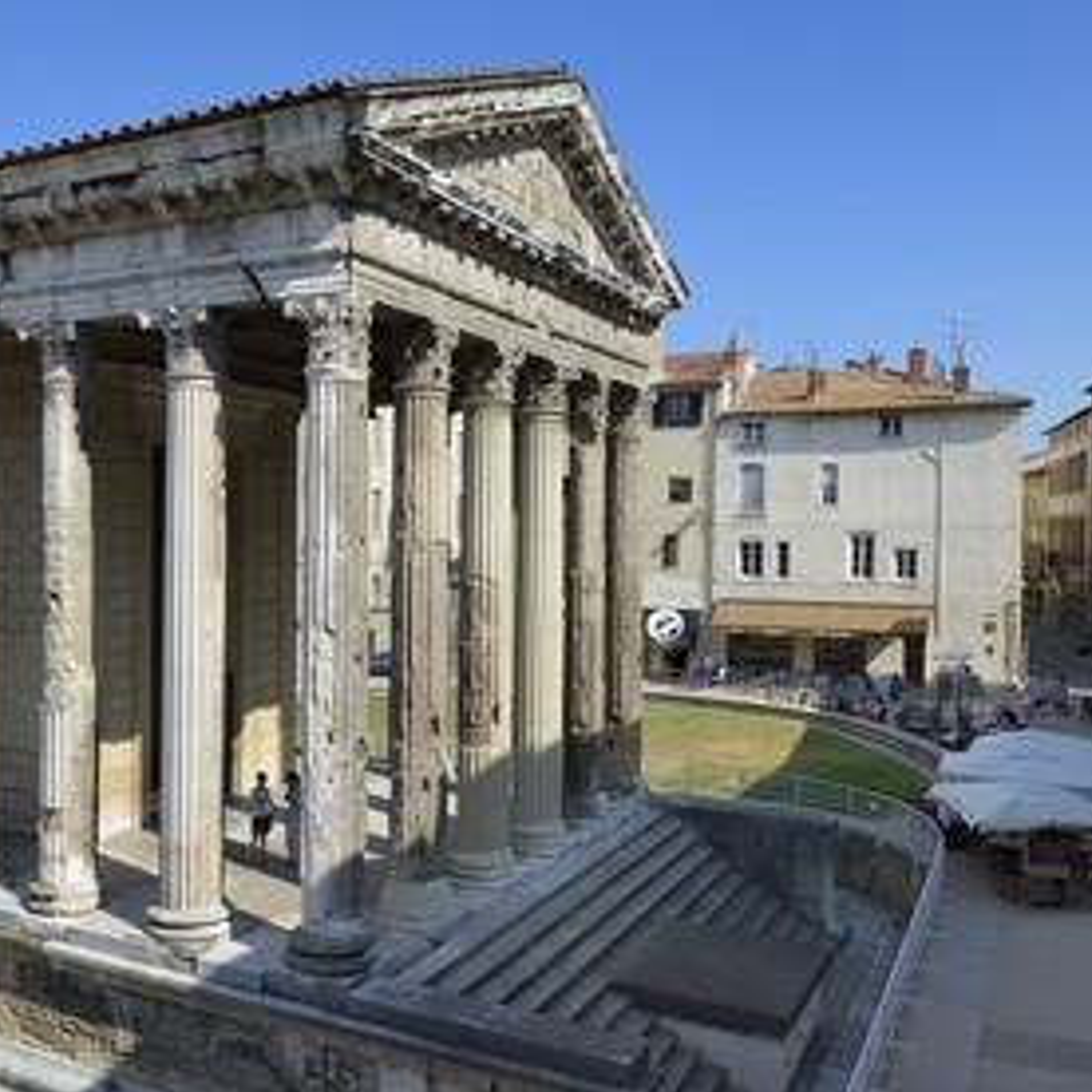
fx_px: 1106
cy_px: 546
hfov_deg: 51.9
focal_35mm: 31
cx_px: 404
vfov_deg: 52.5
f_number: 11
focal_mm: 24
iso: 200
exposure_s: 1/250
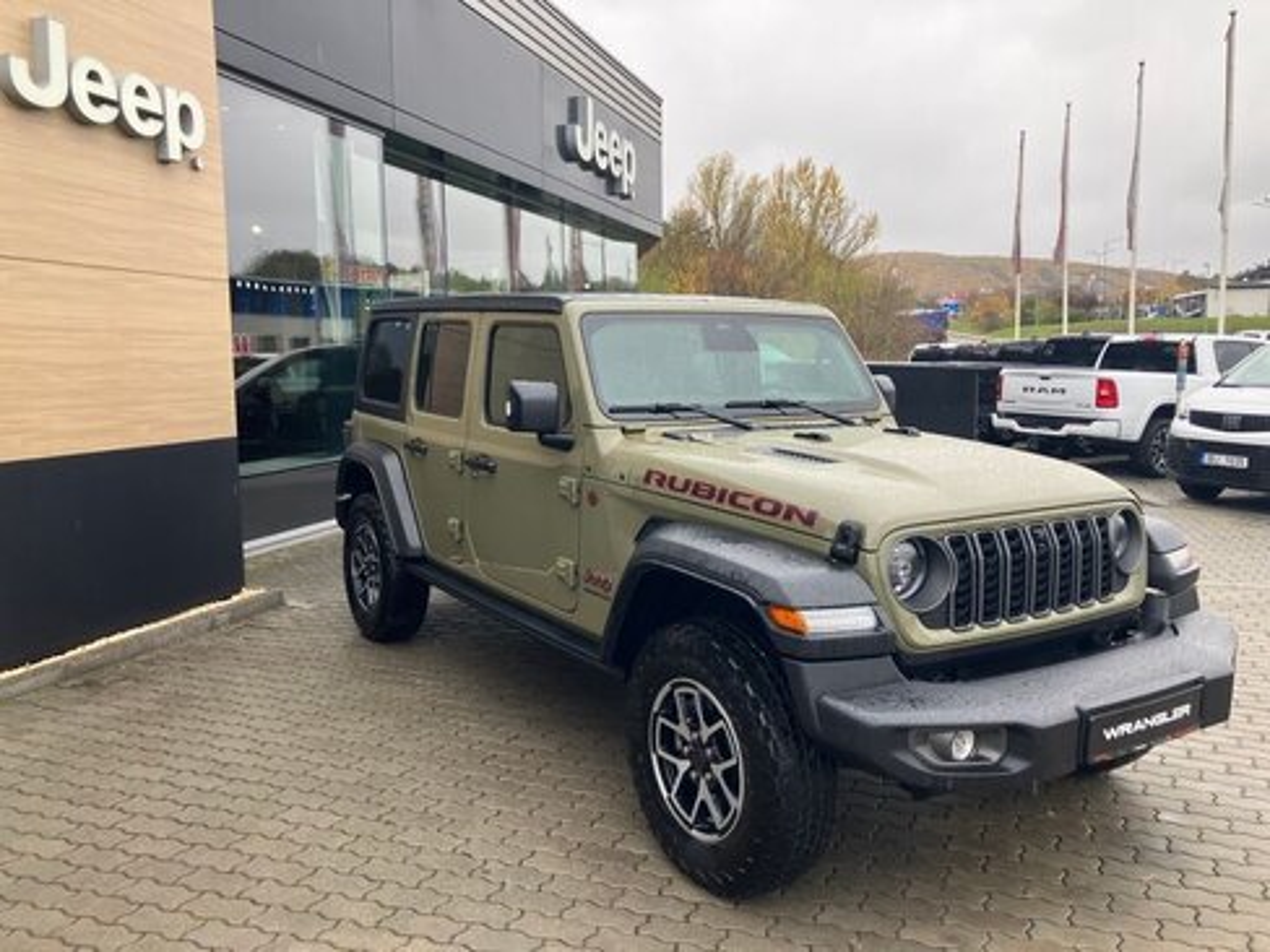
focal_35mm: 28
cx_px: 635
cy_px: 476
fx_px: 1027
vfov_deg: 49.7
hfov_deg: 63.4
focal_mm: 3.99
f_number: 1.8
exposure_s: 1/121
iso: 32
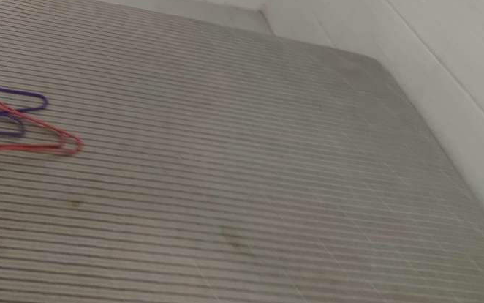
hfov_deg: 47.9
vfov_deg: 27.4
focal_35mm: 41
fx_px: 541
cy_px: -64
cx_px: 195
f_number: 1.69
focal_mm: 6.72
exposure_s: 1/50
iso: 707
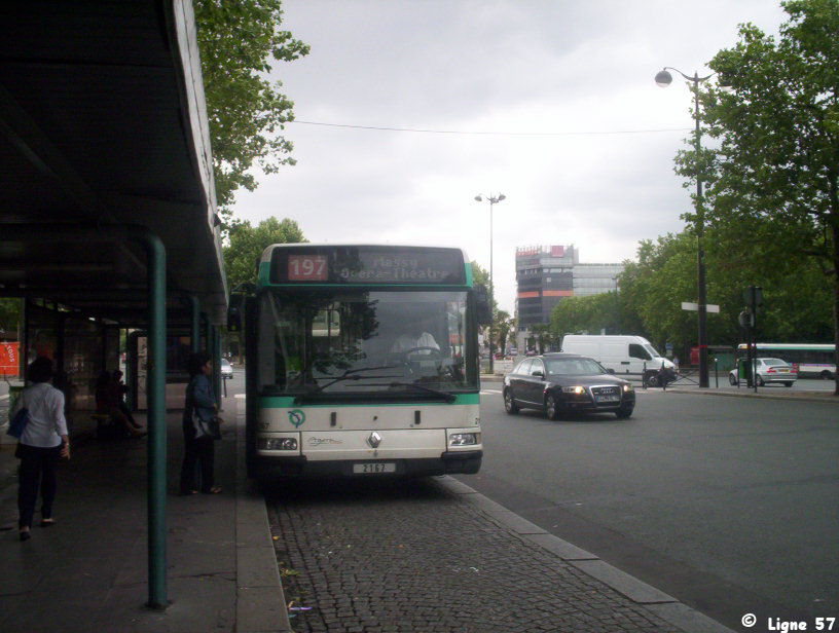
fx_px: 923
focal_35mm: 38
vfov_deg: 37.9
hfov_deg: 48.9
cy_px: 316
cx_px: 420
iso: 100
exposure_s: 1/338
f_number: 4.5
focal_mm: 4.99
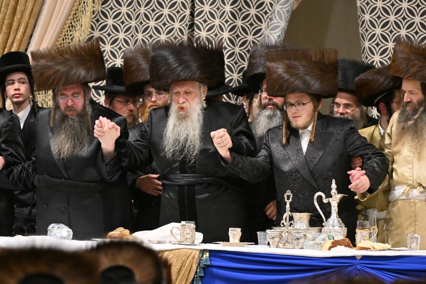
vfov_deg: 4.6
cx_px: 213
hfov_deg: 6.9
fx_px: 3549
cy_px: 142
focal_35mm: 300
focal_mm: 200
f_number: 2.8
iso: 500
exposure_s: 1/200
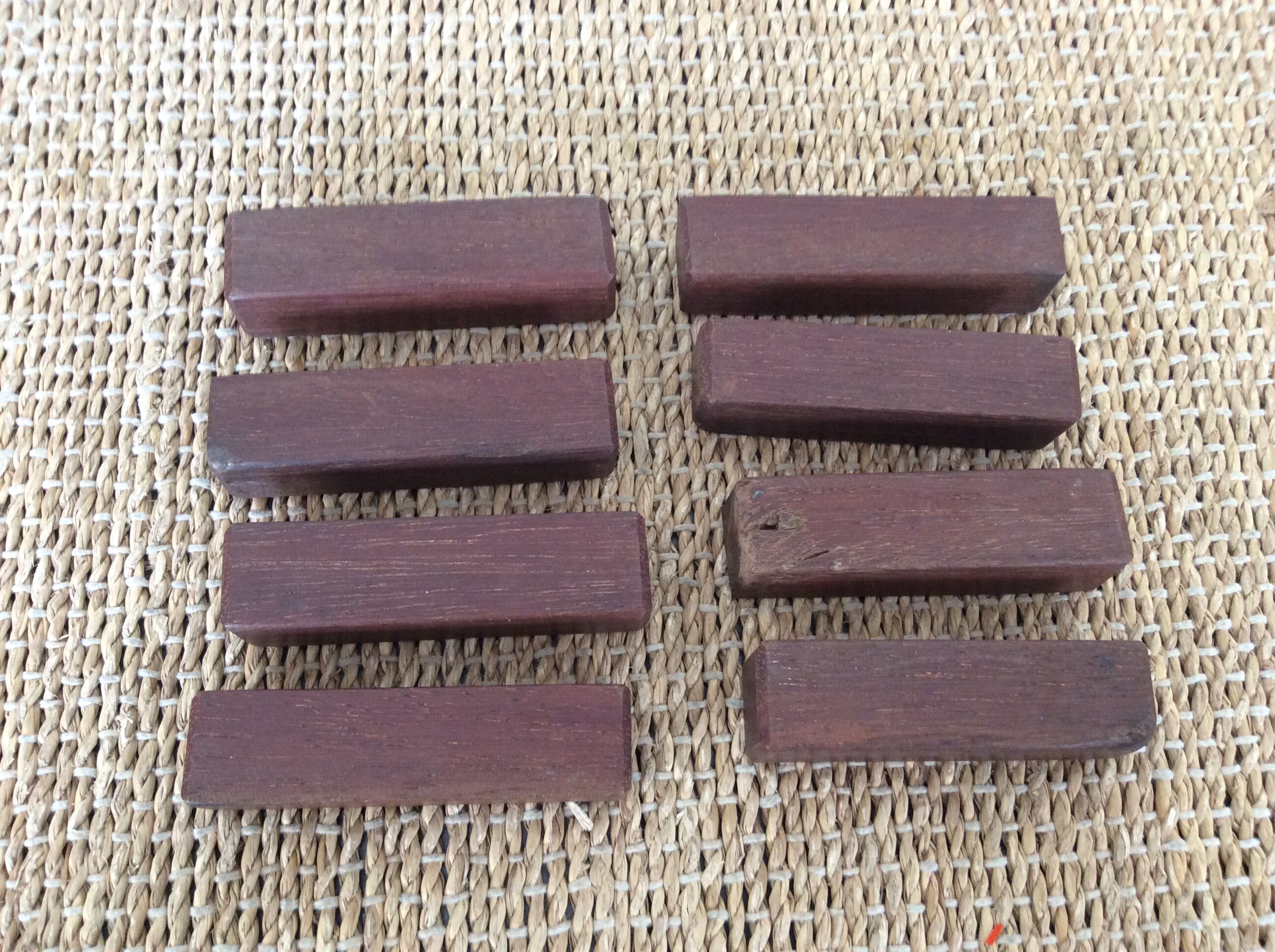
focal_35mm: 32
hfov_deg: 56.9
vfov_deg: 44.1
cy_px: 476
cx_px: 638
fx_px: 1177
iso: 125
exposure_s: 1/25
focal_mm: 3.3
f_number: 2.4
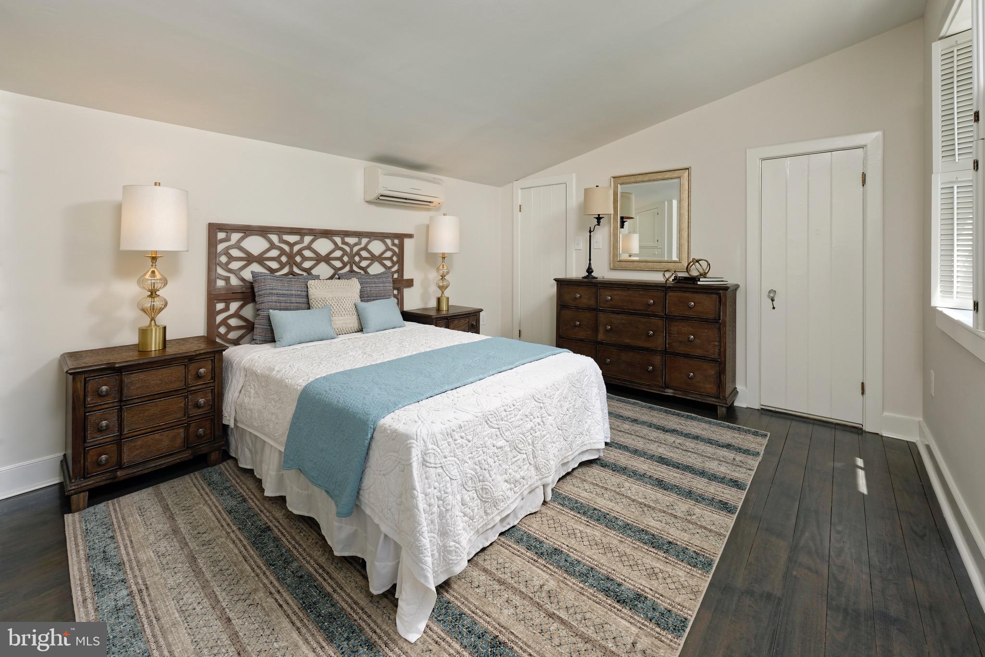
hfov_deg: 104.2
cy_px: 328
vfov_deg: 81.2
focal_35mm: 14
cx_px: 492
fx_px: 383
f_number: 9
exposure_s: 1/100
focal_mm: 14
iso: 250
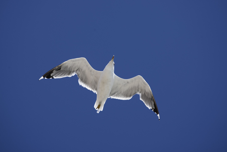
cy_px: 68
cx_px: 108
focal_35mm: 339
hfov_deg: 6.1
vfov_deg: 4.1
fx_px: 2138
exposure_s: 1/400
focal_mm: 300
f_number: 10
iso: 100
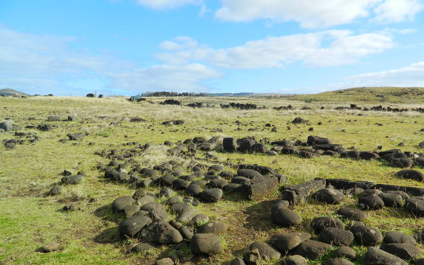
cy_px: 166
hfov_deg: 66.5
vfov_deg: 44.2
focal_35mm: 28
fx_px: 324
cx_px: 215
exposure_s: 1/800
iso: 80
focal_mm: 4.5
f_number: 3.1
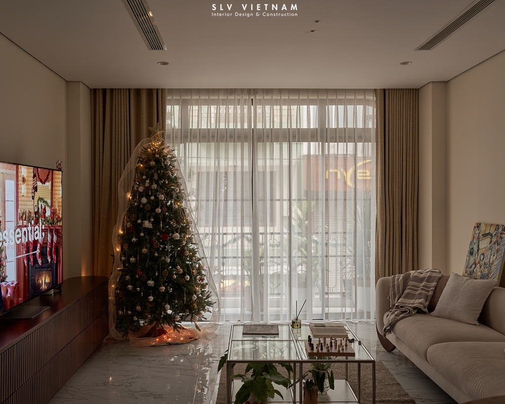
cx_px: 255
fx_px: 523
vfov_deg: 42.2
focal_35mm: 35
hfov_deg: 51.5
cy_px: 202
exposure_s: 1/10
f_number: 5
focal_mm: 31
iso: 250
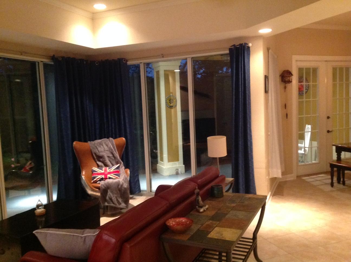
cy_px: 131
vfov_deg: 40.6
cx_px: 176
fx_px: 354
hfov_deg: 52.7
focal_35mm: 35
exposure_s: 1/15
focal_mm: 4.28
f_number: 2.4
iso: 640
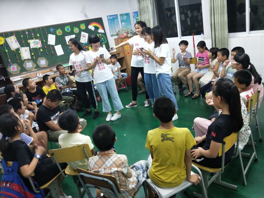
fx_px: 191
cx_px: 132
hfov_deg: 69.4
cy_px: 99
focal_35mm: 25
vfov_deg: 54.9
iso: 261
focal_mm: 4.27
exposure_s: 1/33
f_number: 1.7
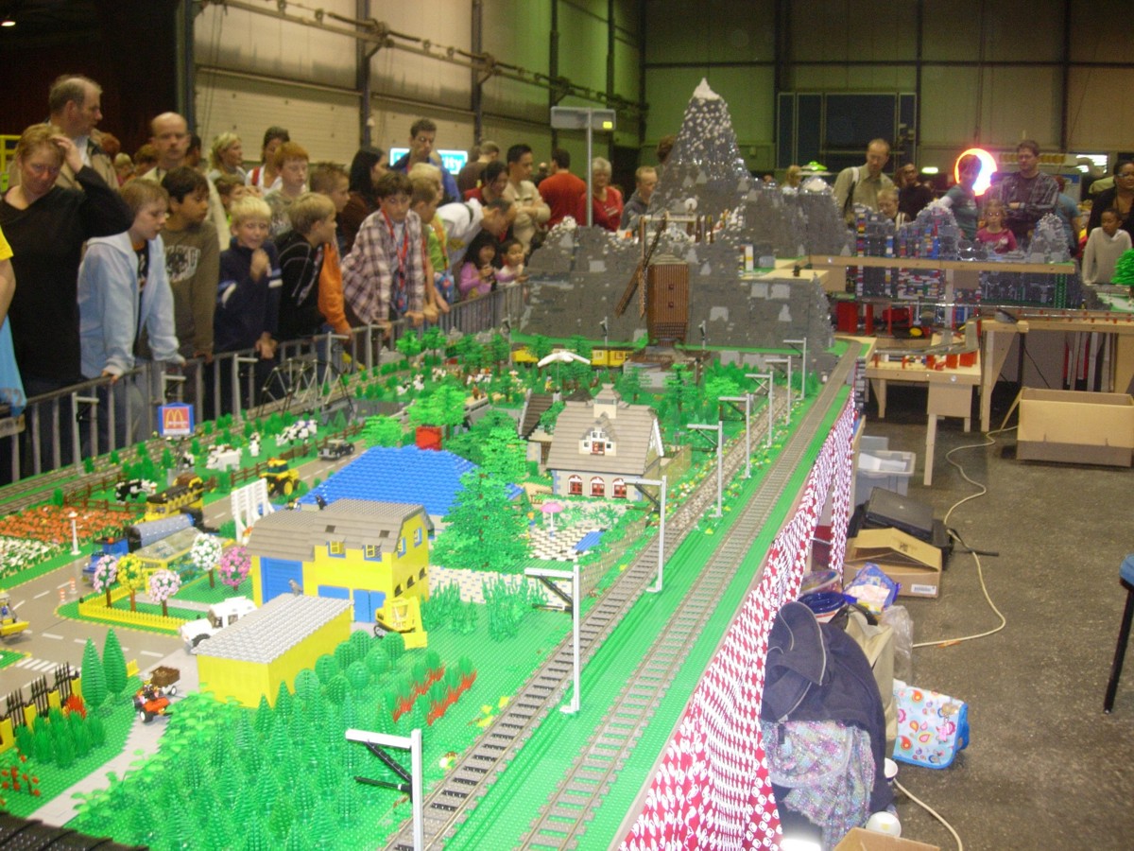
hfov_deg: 49.0
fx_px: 1245
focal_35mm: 38
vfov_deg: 37.7
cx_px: 567
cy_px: 426
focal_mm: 7.8
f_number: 2.8
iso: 194
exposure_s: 1/21.3
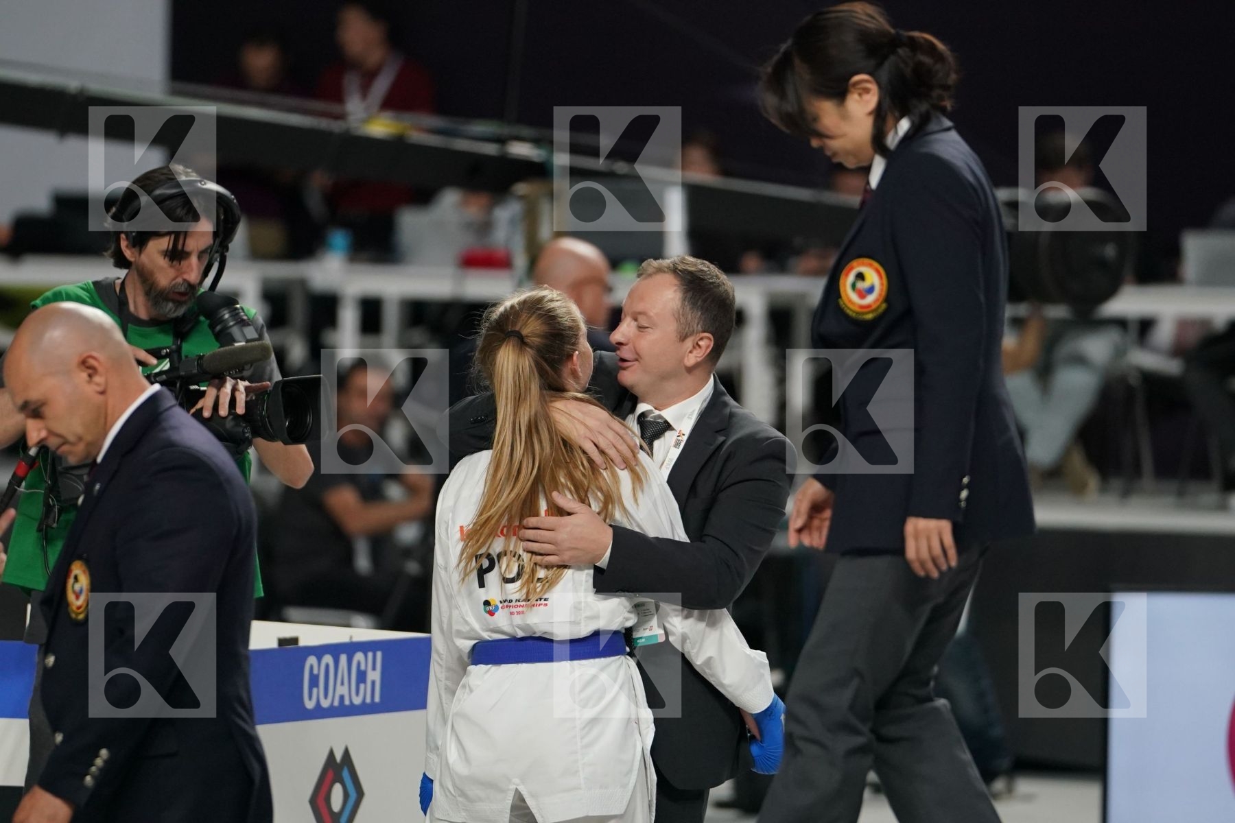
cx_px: 618
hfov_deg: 6.9
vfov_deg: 4.6
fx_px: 10291
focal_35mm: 300
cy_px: 412
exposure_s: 1/1000
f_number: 2.8
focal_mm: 200
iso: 1600
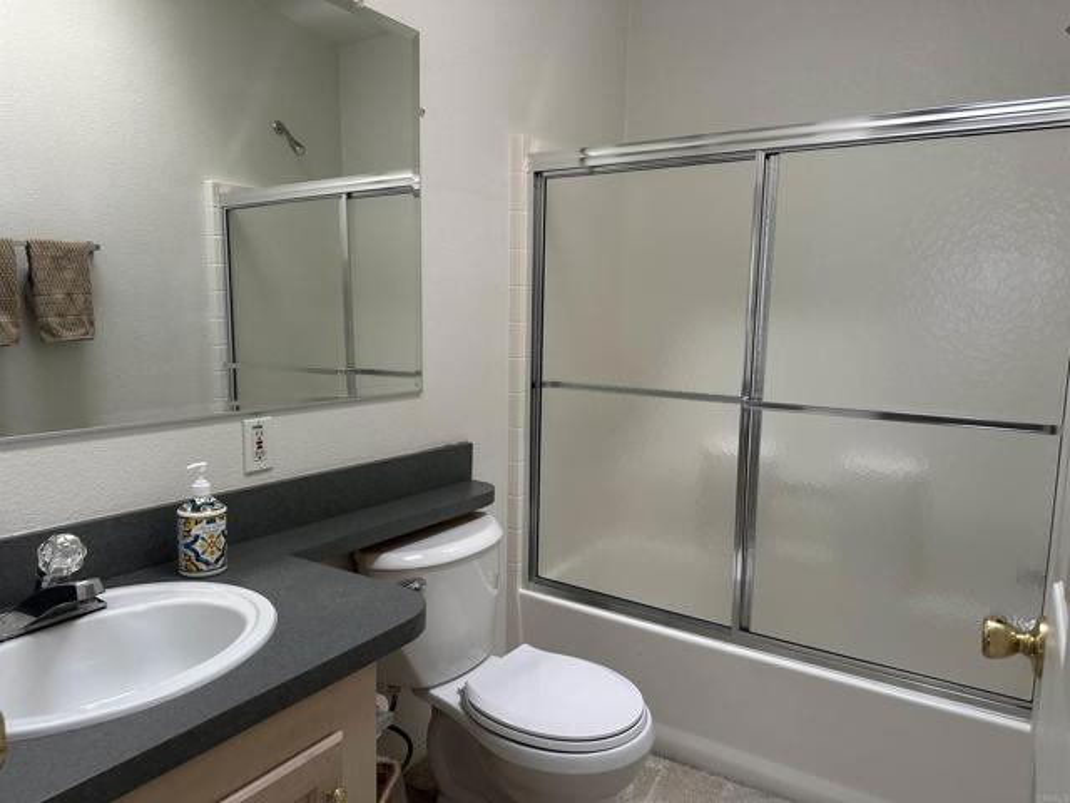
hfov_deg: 71.6
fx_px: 742
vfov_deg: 56.8
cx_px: 535
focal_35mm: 24
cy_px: 402
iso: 200
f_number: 1.78
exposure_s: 1/60
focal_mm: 6.86
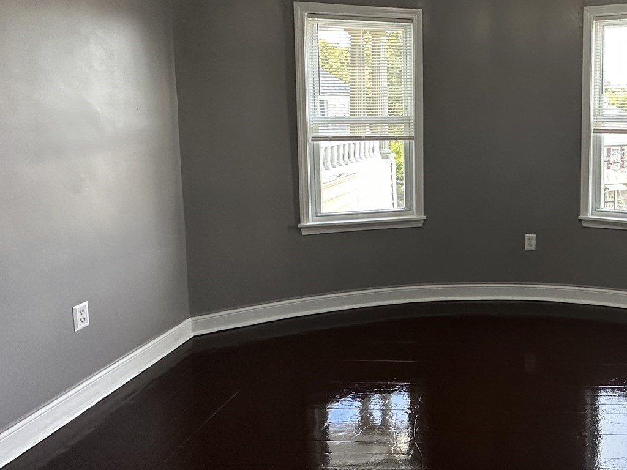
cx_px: 517
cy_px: 158
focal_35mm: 28
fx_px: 507
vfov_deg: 48.9
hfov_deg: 57.8
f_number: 2.2
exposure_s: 1/120
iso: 200
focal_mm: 2.22
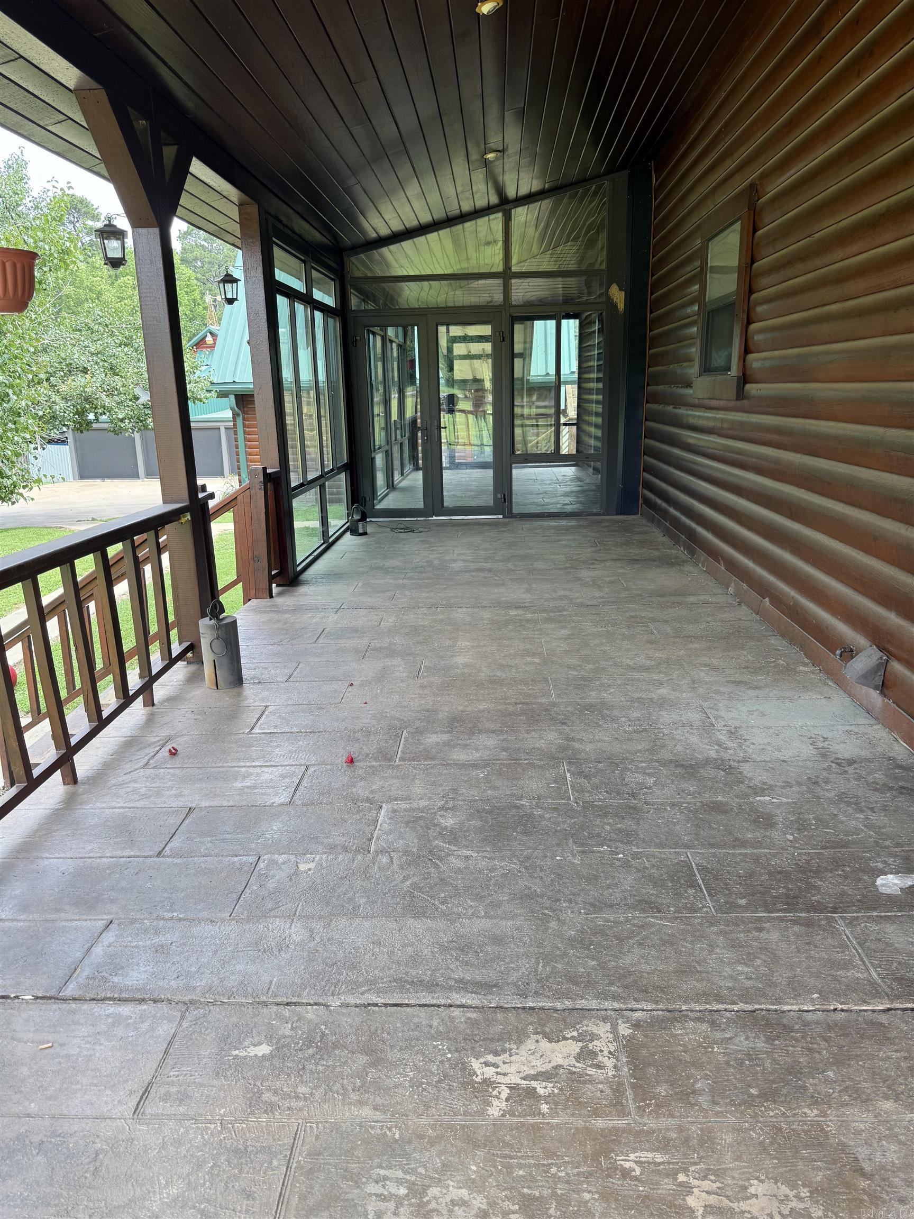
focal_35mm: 24
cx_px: 457
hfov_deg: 56.8
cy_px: 610
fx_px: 845
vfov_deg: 71.6
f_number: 1.78
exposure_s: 1/194
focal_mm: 6.76
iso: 64
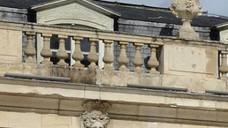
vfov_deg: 5.7
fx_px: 1257
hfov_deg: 8.7
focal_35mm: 208
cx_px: 669
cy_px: 222
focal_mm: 32
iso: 200
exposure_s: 1/400
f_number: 11
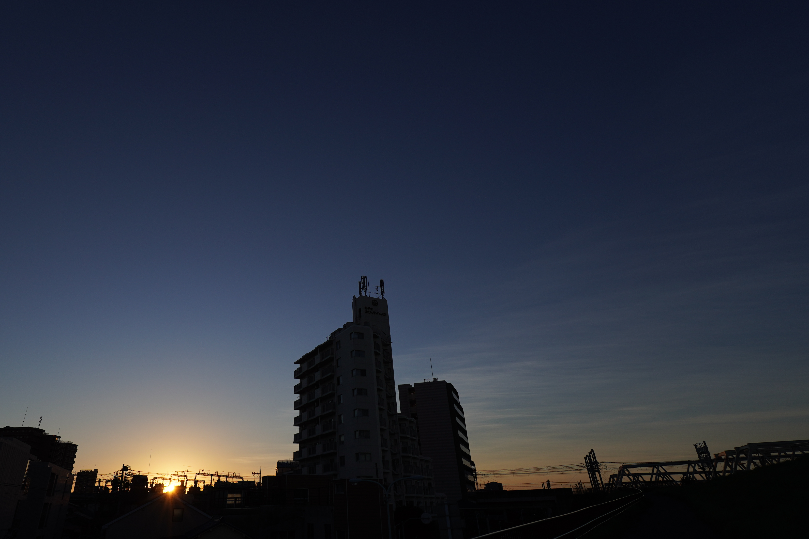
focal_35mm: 21
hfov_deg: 81.2
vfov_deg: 60.2
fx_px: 463
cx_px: 321
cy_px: 233
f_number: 4.5
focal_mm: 11
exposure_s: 1/1250
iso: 100
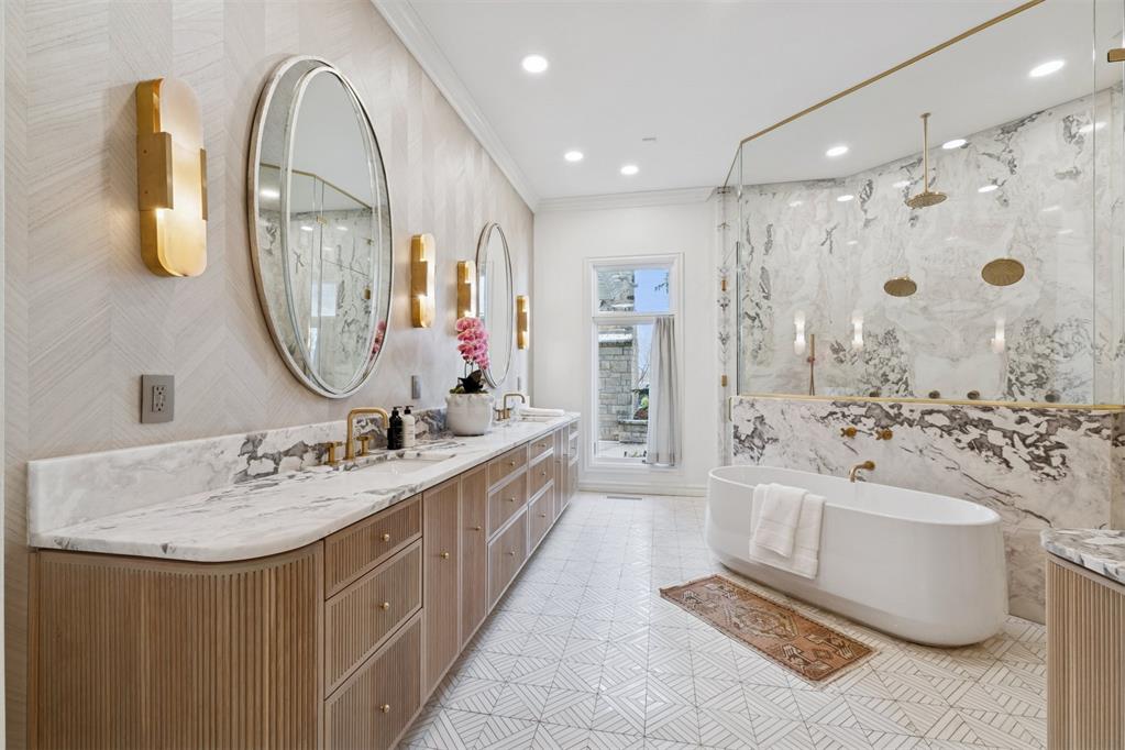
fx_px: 469
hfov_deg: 100.4
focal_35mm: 15
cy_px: 375
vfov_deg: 77.3
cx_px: 562
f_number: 8
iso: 200
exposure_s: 1/50
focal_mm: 10
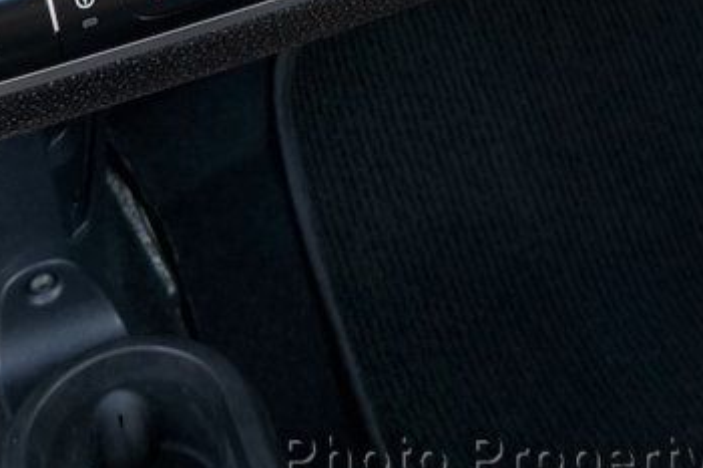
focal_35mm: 73
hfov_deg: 27.4
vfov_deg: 16.8
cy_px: -247
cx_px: 500
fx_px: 1425
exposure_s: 1/90
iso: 200
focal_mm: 6.76
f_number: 1.78
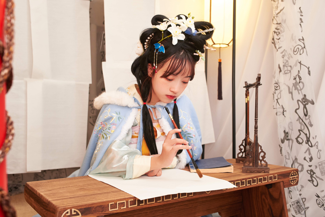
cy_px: 108
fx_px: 316
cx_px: 162
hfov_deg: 54.4
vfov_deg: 37.9
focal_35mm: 35
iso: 900
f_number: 4.5
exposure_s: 1/80
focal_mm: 35
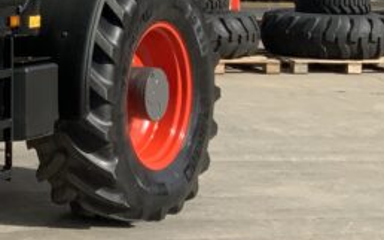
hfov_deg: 15.8
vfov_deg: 10.5
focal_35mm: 122
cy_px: -79
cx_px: -179
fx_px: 1276
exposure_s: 1/1675
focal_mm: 3
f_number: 1.8
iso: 16
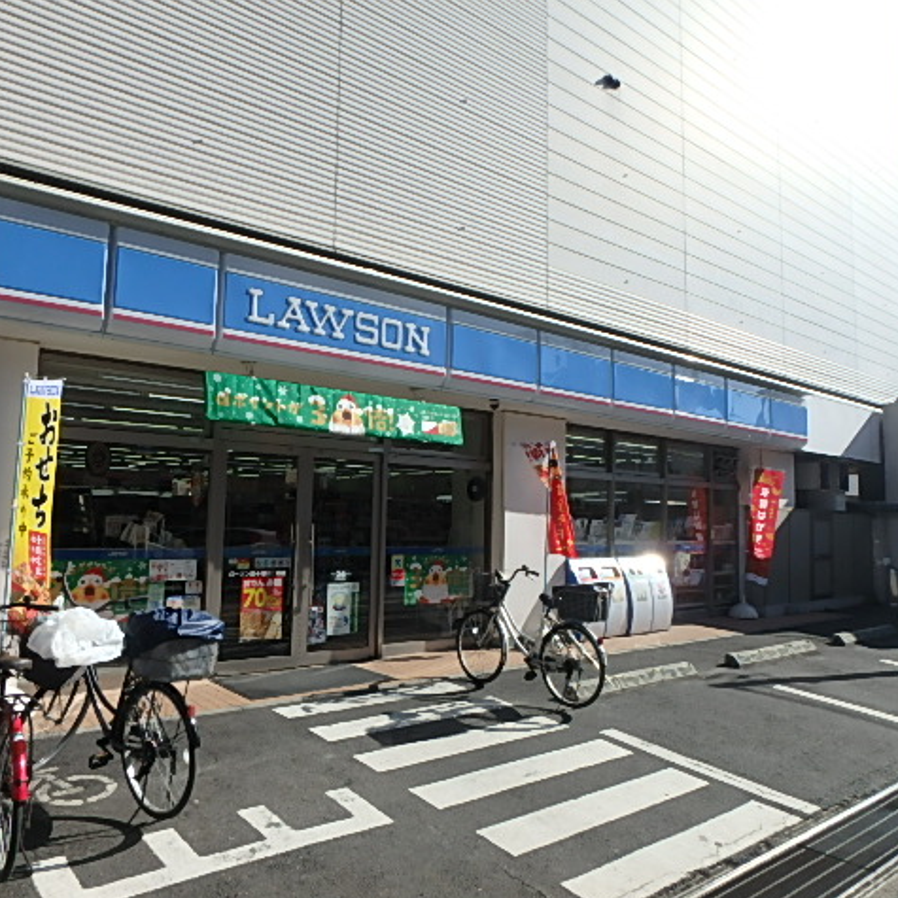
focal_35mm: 25
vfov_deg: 62.9
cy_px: 452
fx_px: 734
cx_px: 461
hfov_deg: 62.9
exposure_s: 1/500
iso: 125
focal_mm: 3.7
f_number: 6
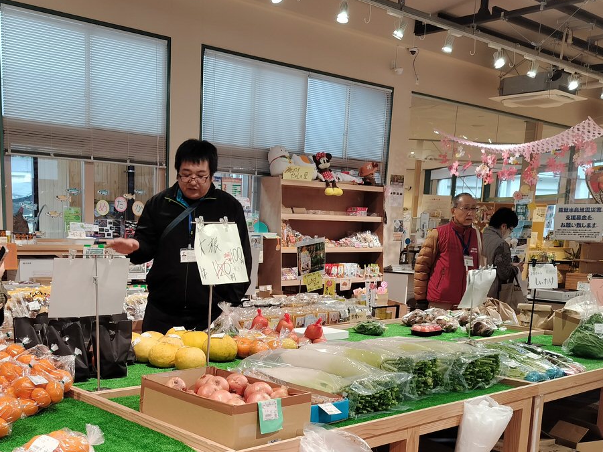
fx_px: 697
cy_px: 358
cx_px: 210
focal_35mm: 40
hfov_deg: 46.2
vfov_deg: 34.9
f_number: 1.7
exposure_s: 1/50
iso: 249
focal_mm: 5.24
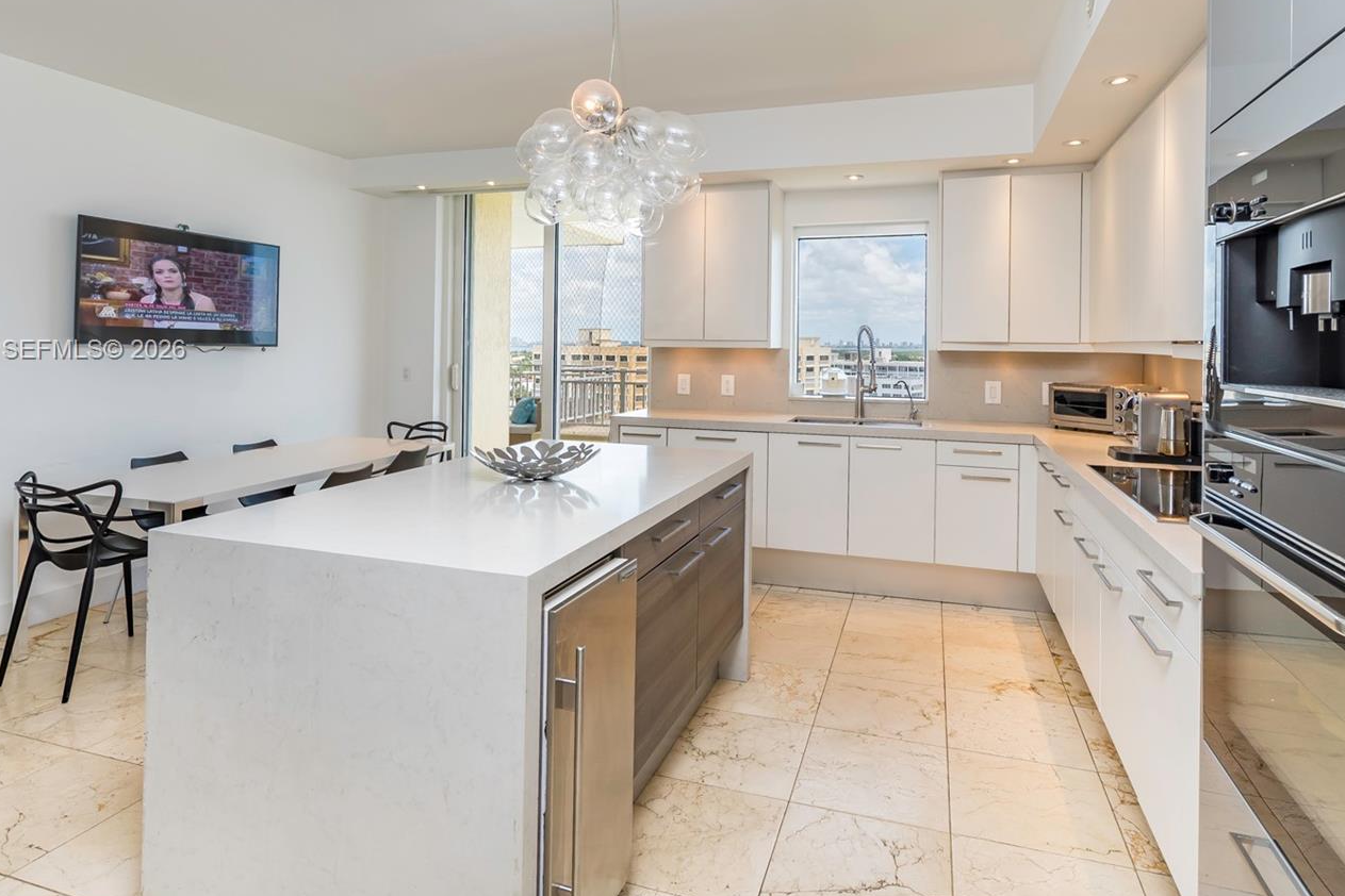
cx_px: 706
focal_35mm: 19
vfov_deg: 63.9
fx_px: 710
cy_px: 351
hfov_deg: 86.8
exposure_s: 1/160
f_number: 9
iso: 160
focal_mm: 10
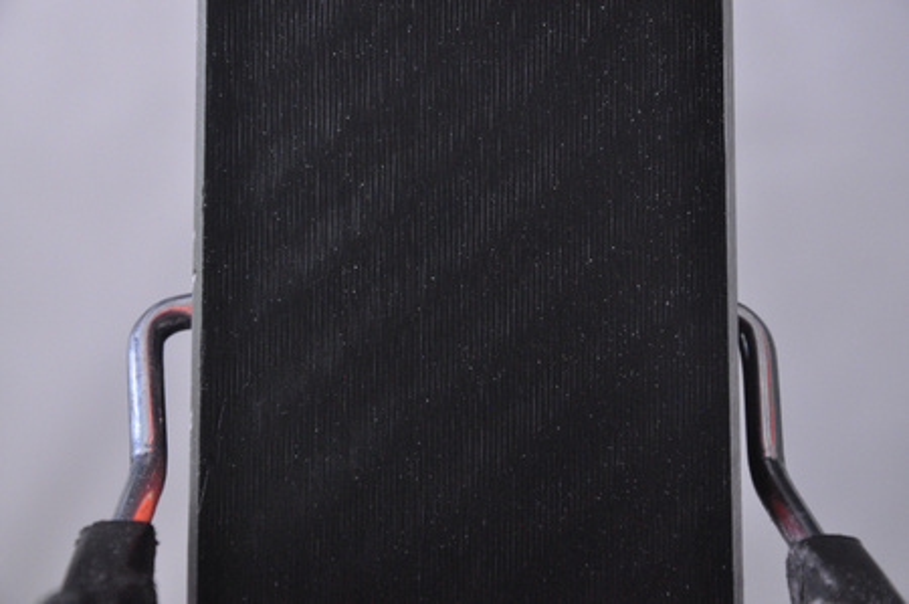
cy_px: 302
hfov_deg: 13.1
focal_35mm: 158
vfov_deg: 8.7
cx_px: 454
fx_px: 3972
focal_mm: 105
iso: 3200
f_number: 9.5
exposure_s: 1/125
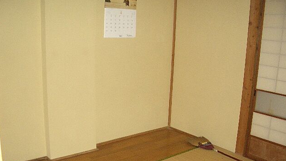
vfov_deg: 30.3
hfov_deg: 51.6
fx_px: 296
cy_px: 100
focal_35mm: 39
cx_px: 145
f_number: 2.6
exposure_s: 1/60
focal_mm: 5.8
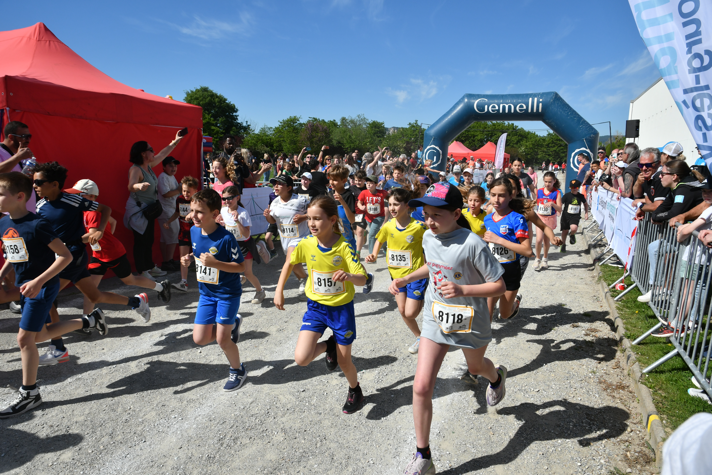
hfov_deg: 73.7
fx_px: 475
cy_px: 238
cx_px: 356
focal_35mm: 24
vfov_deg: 53.1
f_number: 6.3
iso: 200
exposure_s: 1/1250
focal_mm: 16
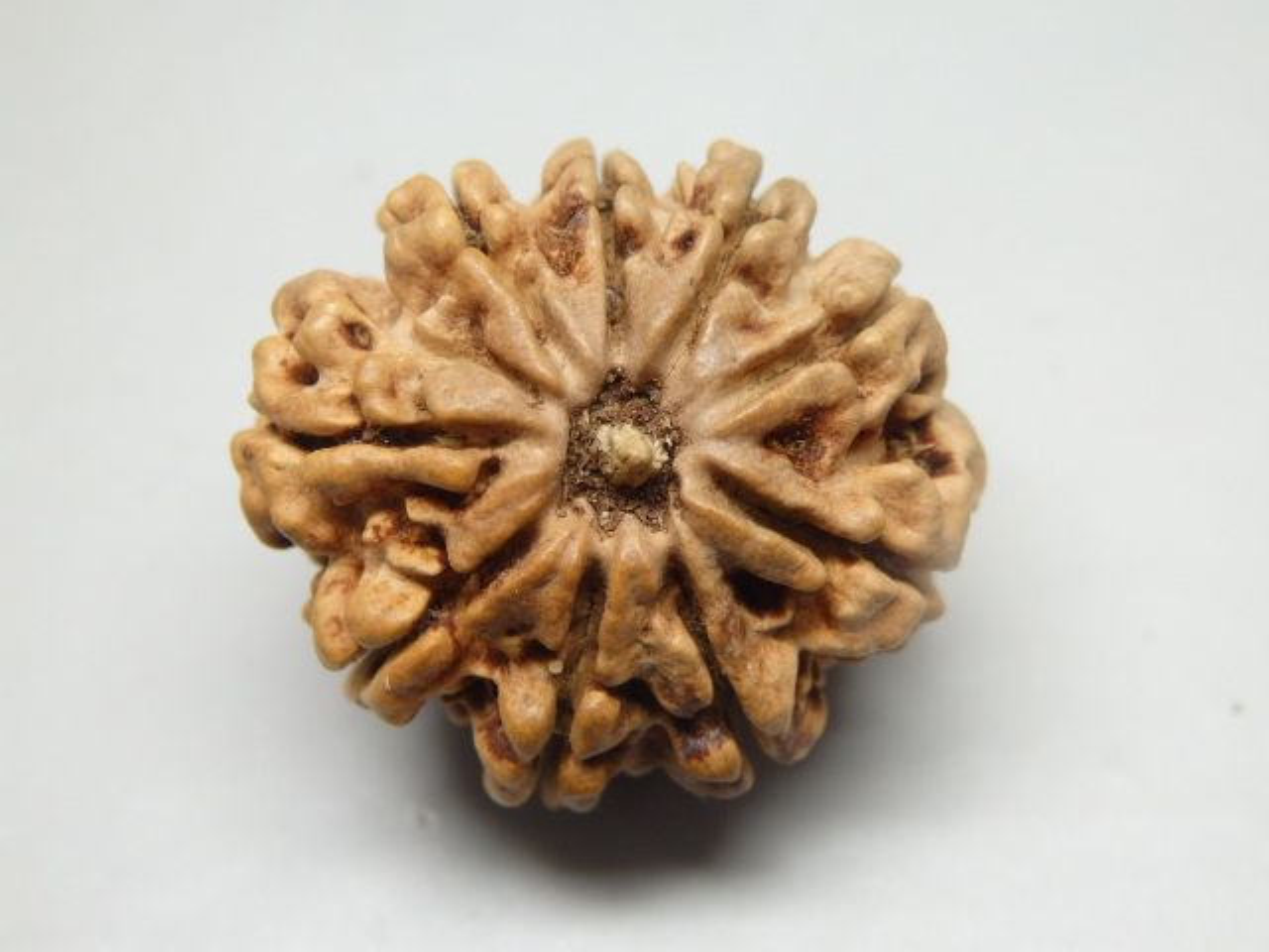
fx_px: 2420
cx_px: 634
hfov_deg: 29.4
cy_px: 476
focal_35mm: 66
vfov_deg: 22.3
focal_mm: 11.9
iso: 320
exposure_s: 1/100
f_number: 4.4
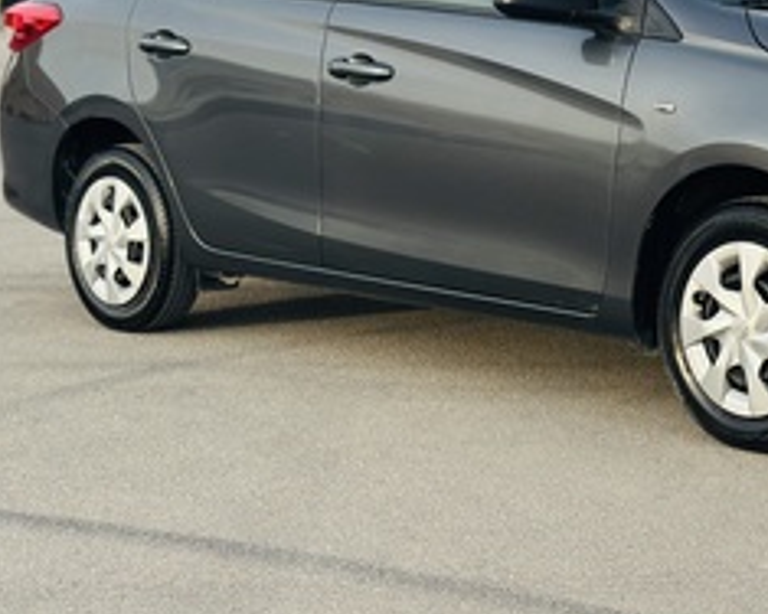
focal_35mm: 91
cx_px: 652
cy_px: 171
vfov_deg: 16.8
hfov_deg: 20.7
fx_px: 2068
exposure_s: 1/1305
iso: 80
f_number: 1.78
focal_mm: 6.86
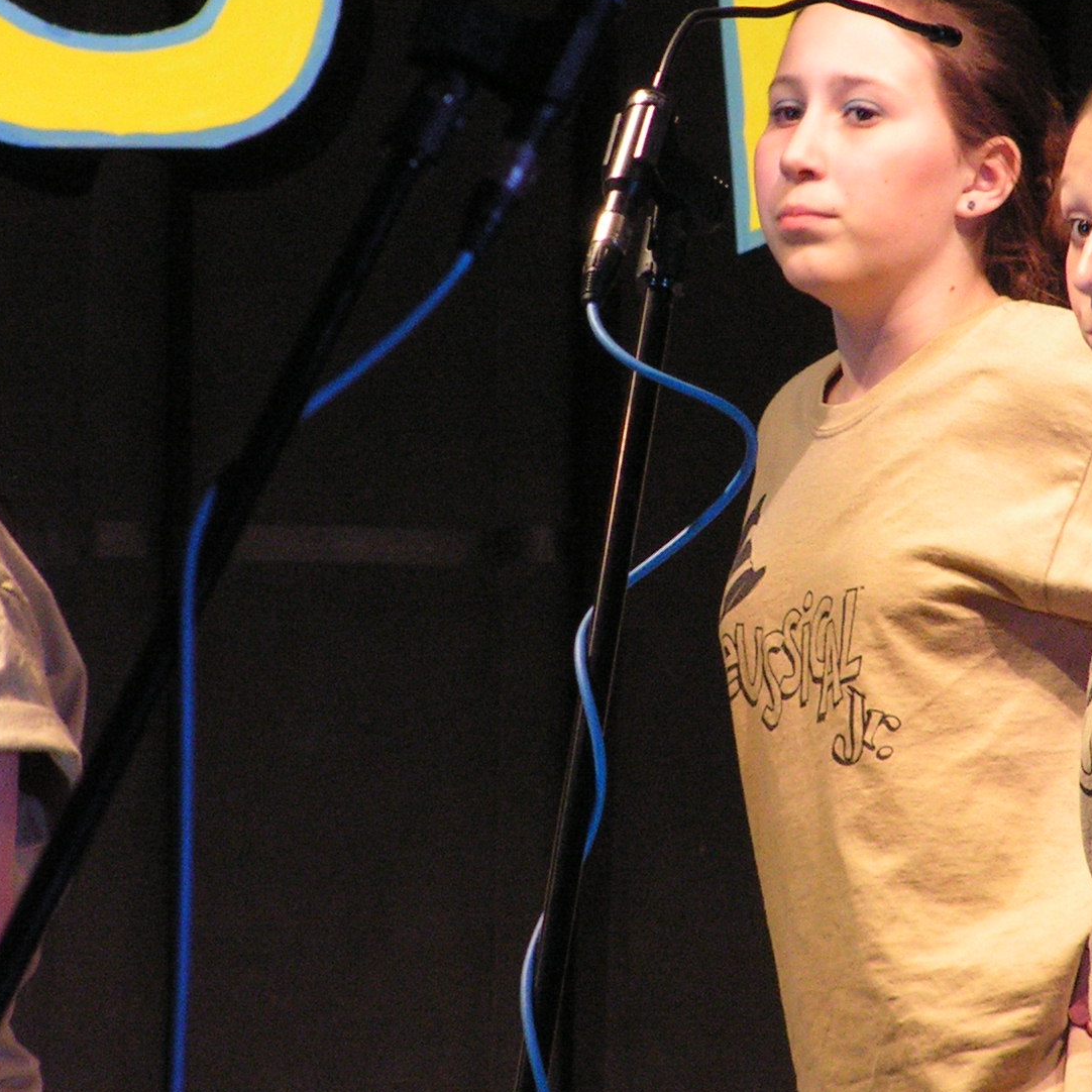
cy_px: 398
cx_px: 804
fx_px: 18488
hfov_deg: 3.4
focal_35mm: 518
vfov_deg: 3.4
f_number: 3.2
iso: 200
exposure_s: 1/25
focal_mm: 46.3
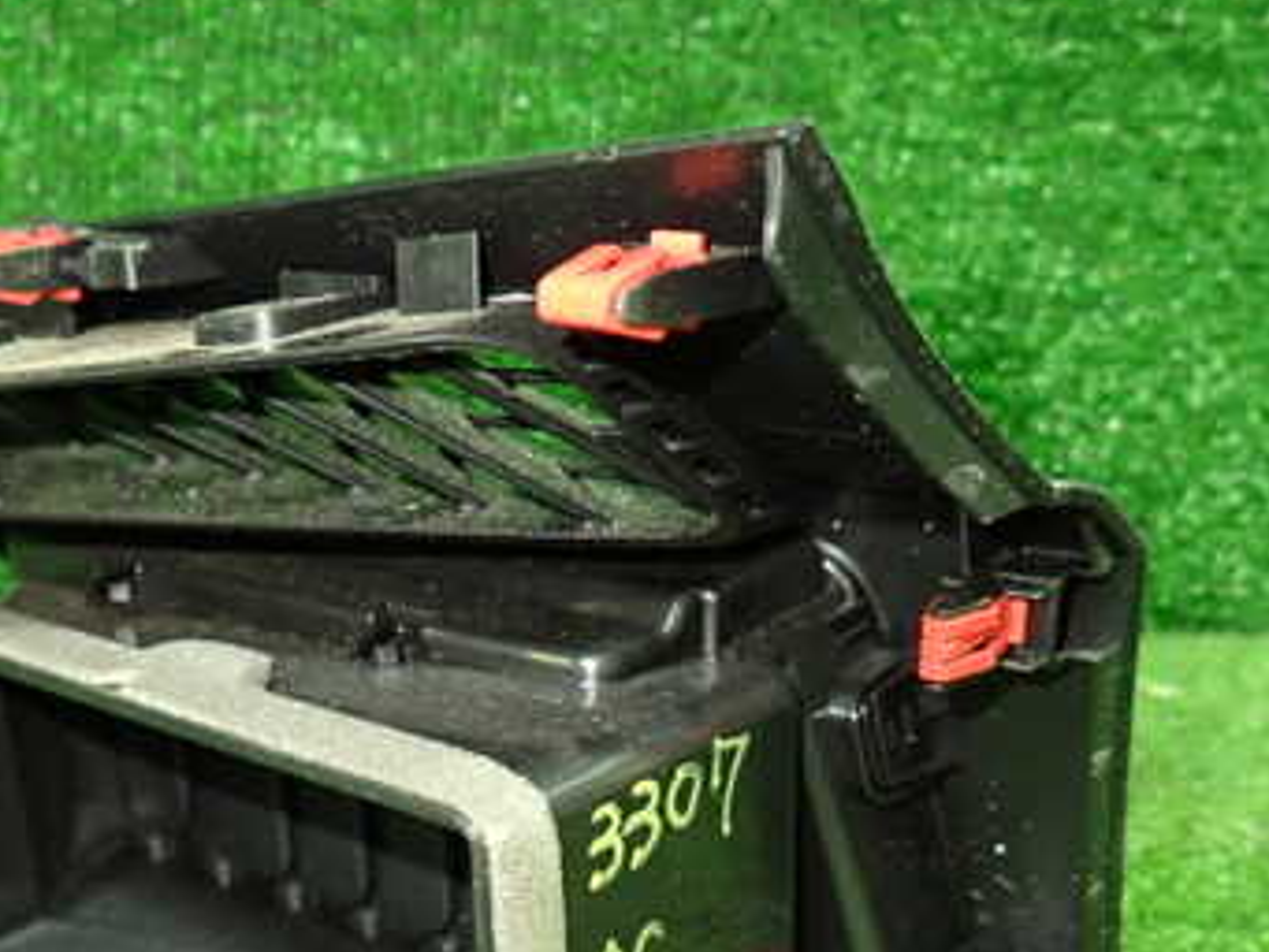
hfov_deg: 42.5
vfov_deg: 32.1
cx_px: 458
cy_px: 755
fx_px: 1614
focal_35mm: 44
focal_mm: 4.5
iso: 800
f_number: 2
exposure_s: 1/30
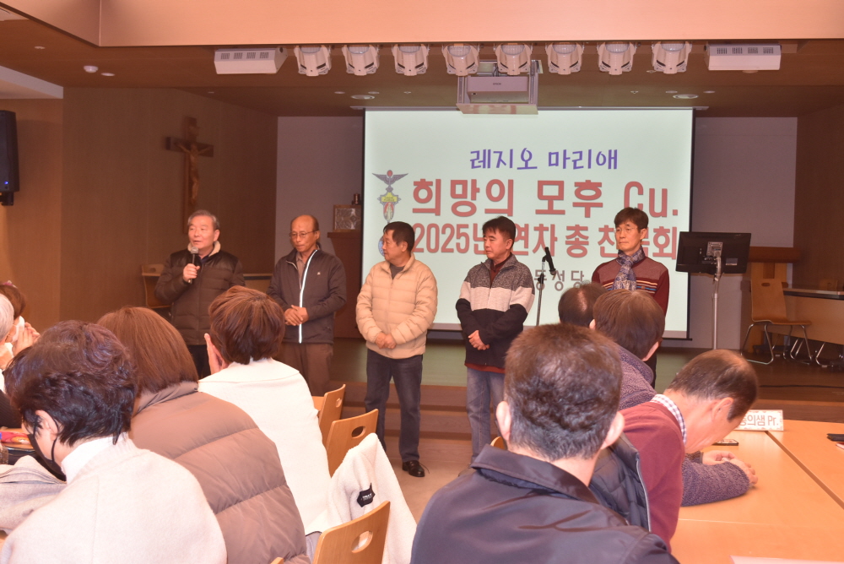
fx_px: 985
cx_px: 422
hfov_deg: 46.4
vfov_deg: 31.9
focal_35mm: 42
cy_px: 282
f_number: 5
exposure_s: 1/100
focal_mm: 28
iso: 800
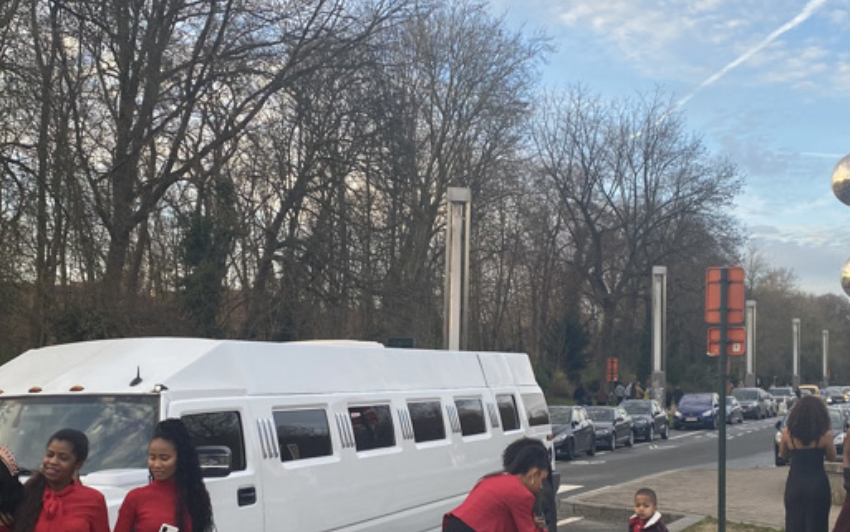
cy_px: 333
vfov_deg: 23.5
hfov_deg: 36.9
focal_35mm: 55
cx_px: 449
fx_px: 1275
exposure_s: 1/222
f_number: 1.8
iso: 32
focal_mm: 4.25
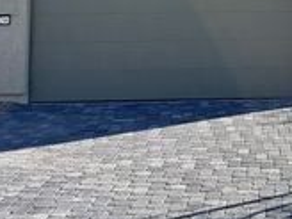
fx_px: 616
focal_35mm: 73
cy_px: -53
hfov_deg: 25.7
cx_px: 269
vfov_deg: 18.9
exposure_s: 1/4608
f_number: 1.78
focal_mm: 6.76
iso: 80
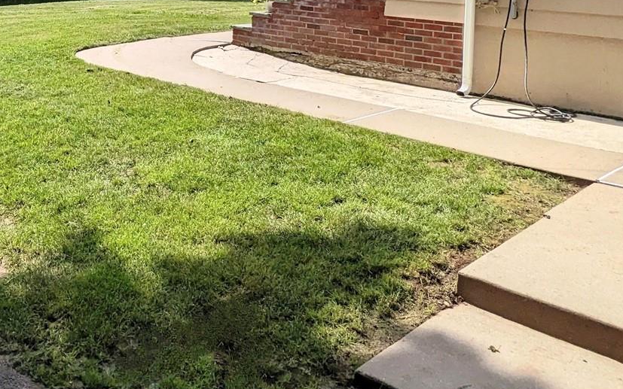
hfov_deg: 43.8
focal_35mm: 42
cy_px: -82
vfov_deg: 26.9
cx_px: 84
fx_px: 713
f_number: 2.2
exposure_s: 1/3333
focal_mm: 2.22
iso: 37
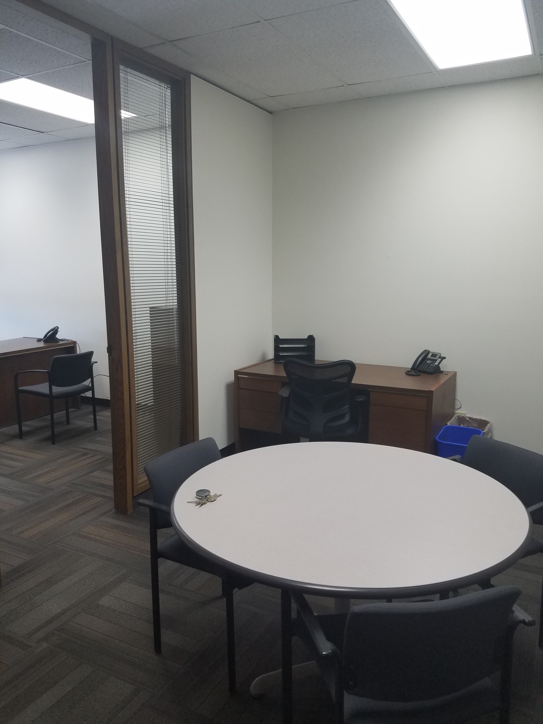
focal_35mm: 26
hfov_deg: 53.1
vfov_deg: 67.3
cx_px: 272
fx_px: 544
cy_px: 362
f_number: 1.7
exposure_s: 1/60
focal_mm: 4.2
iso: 125
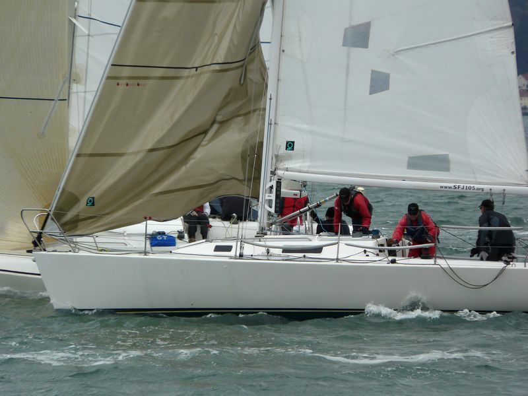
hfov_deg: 4.6
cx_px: 264
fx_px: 6589
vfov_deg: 3.4
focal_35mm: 432
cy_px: 198
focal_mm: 72
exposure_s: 1/1000
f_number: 5.6
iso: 100
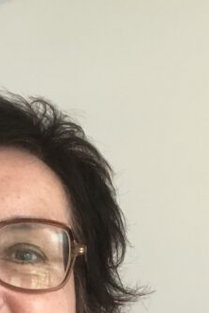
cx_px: -9
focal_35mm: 103
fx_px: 896
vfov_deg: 19.4
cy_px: 294
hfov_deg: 13.1
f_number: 2.2
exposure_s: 1/120
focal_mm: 2.87
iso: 125
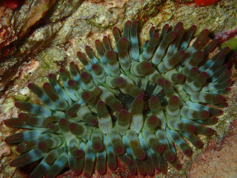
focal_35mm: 100
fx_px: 685
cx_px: 118
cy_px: 89
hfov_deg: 19.6
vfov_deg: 14.8
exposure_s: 1/200
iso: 320
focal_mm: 18
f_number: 6.3
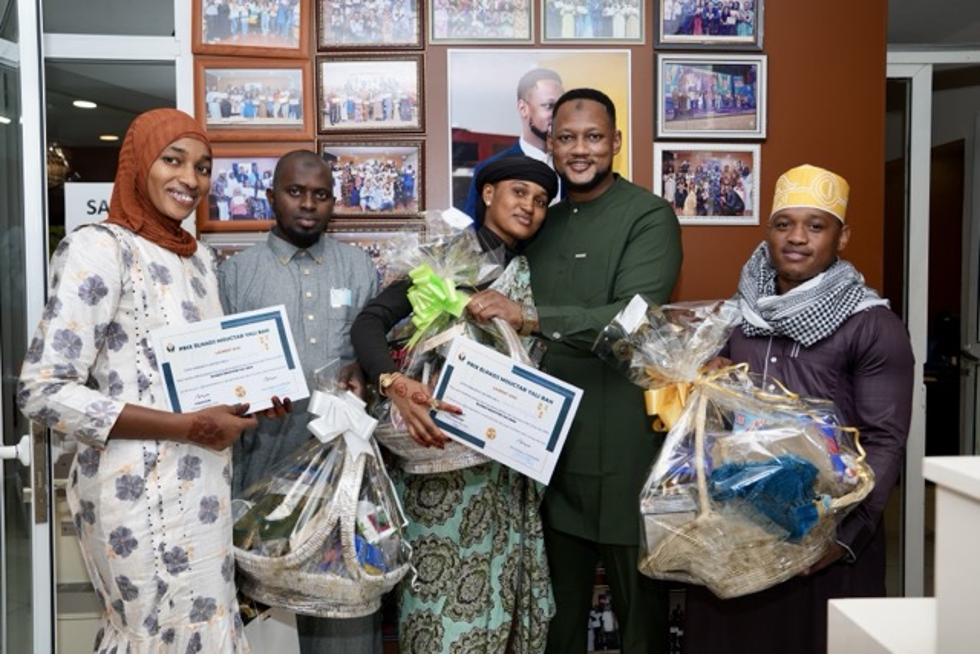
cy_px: 327
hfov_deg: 63.6
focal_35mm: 29
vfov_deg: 45.0
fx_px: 790
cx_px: 490
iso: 250
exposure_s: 1/125
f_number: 5
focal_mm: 29
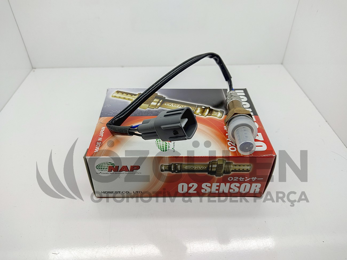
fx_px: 261
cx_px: 174
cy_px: 130
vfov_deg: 53.1
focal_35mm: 26
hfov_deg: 67.3
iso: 100
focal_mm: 4.74
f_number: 1.79
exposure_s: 1/113
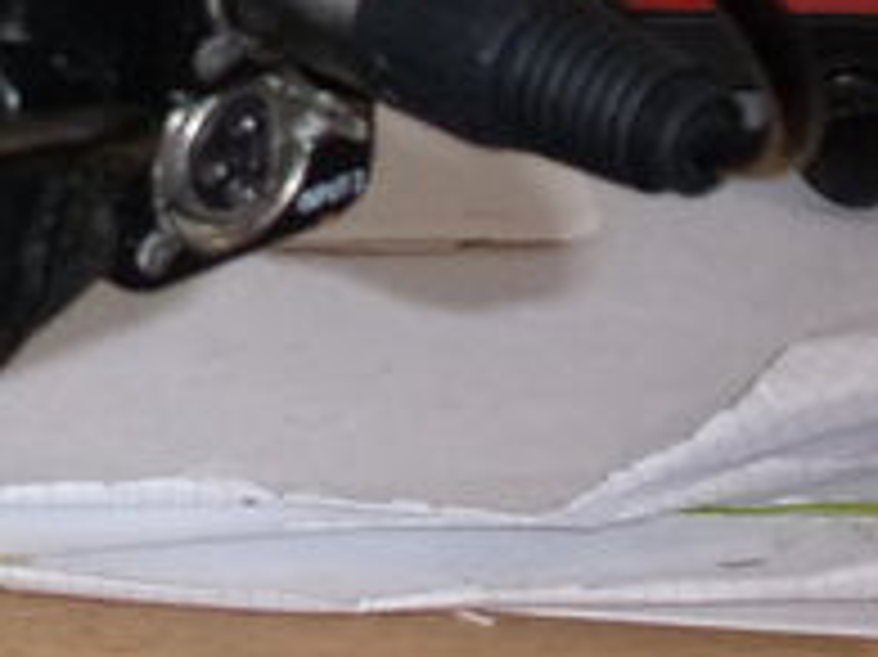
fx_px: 5070
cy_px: -387
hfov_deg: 9.6
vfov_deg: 7.3
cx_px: -491
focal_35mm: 200
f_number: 3.9
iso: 200
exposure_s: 1/34
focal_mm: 7
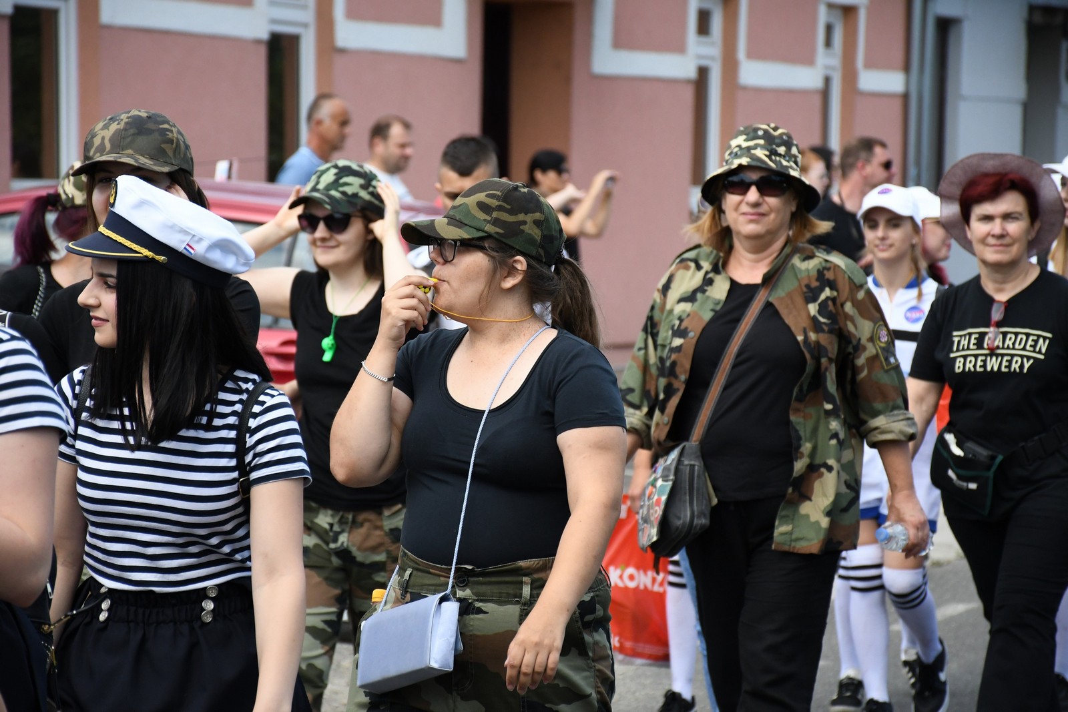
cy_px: 356
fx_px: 4658
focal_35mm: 157
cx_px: 534
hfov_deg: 13.1
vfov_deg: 8.7
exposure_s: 1/2500
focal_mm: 105
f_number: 5.6
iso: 1250
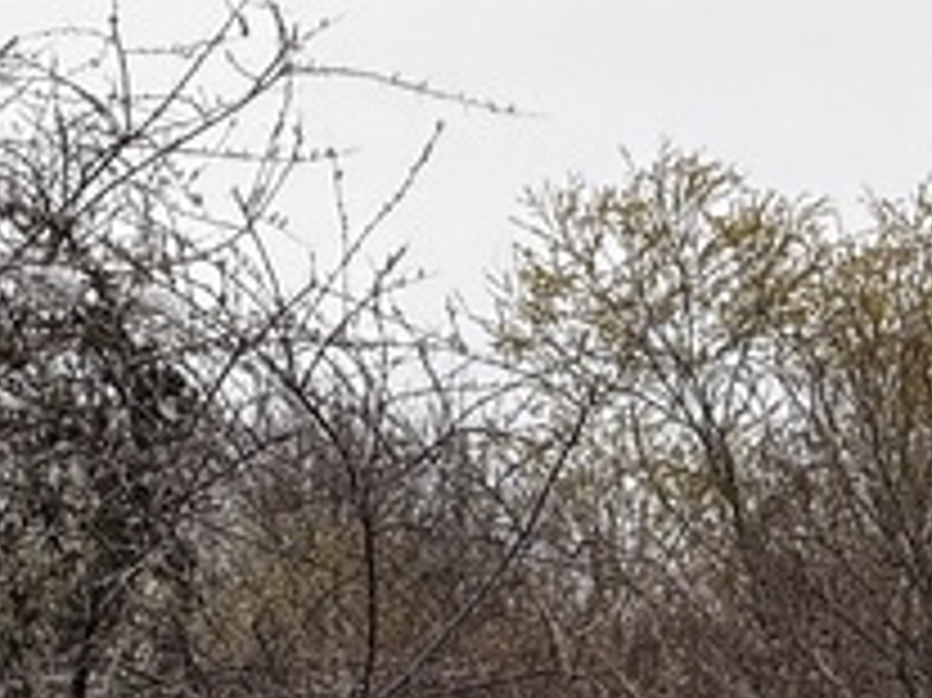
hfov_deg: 4.3
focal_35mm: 464
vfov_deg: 3.2
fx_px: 12485
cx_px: 221
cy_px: 1315
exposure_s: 1/163
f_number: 2.8
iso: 50
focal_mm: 15.66
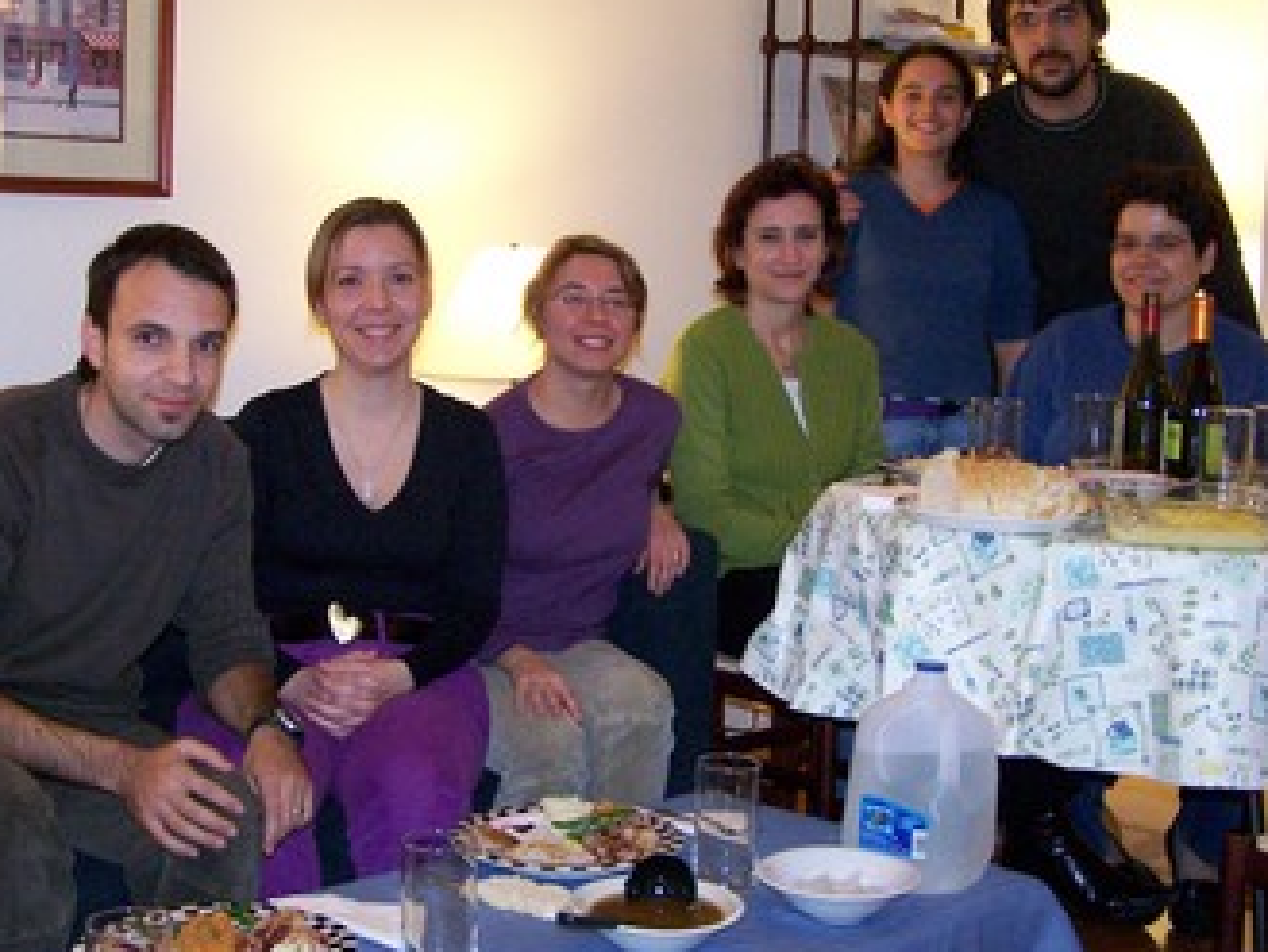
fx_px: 1905
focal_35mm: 52
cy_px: 432
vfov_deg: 28.0
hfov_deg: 36.8
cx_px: 617
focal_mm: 6.3
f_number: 2.8
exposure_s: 1/30
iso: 400
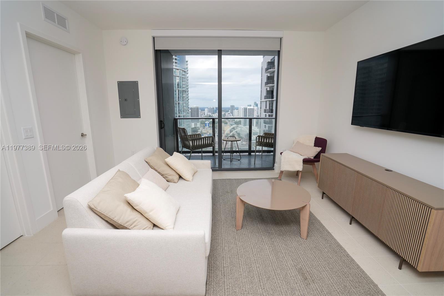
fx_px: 197
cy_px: 148
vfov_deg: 73.8
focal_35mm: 16
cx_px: 222
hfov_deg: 96.7
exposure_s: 1/125
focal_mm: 16
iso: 80
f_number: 4
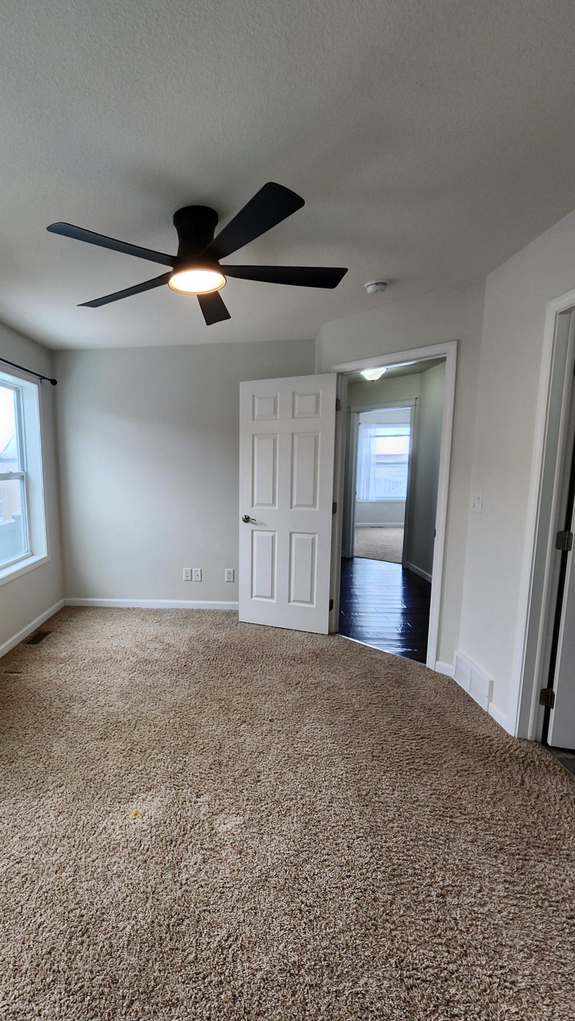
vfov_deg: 103.0
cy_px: 523
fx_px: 406
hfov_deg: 68.4
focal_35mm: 15
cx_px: 188
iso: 50
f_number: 2.2
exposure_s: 1/60
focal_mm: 2.2
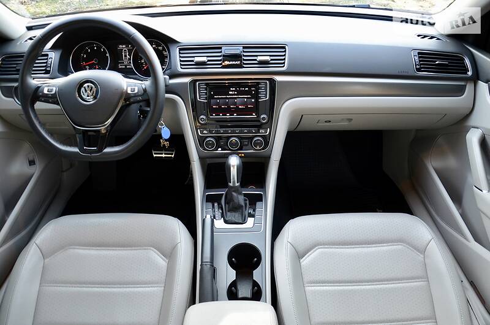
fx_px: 367
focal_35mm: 27
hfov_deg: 67.5
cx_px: 245
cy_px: 162
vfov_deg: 47.7
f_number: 4
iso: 560
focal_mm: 18
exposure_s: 1/60
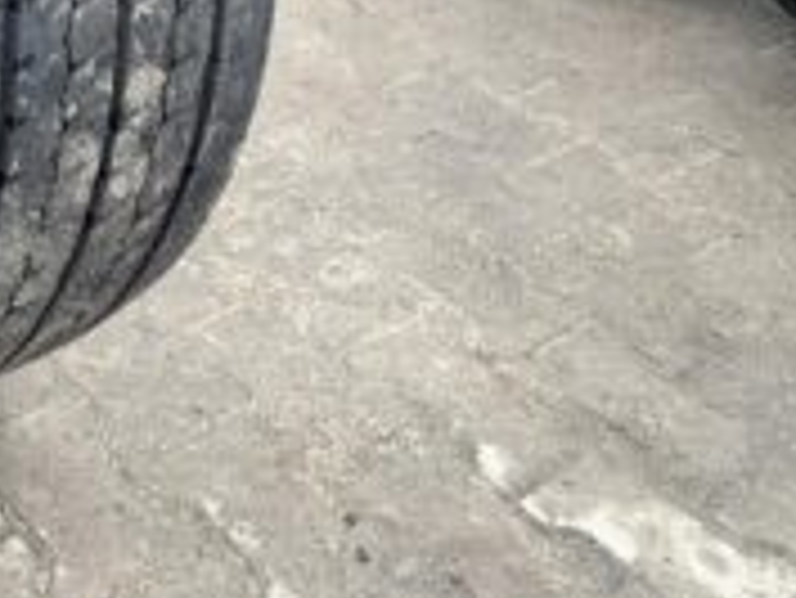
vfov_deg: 21.6
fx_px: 1450
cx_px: -90
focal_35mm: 63
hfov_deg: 27.9
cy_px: -119
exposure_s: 1/137
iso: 25
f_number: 1.8
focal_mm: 4.25
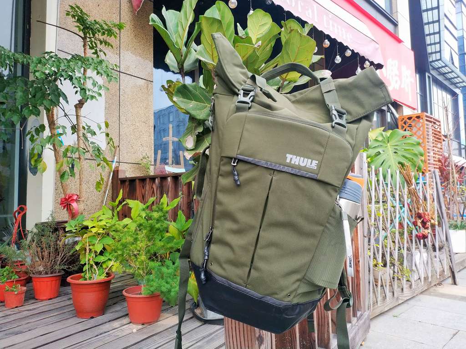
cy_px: 174
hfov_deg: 56.8
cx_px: 233
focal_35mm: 32
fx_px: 431
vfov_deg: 44.2
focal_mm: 4.5
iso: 188
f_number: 2
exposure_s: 1/25
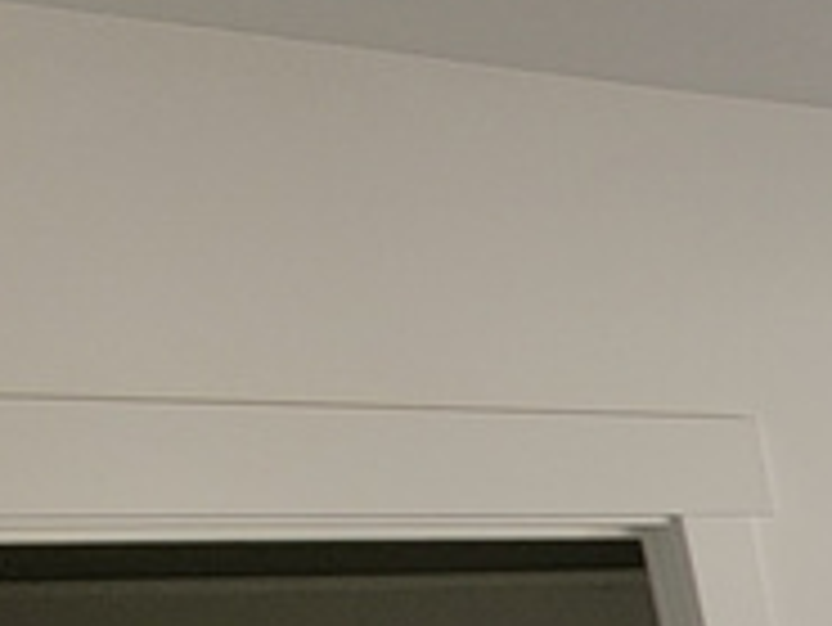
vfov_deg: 17.7
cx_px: 2069
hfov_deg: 14.5
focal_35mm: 72
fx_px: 1732
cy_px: 1013
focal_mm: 2.2
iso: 80
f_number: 2.2
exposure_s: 1/120
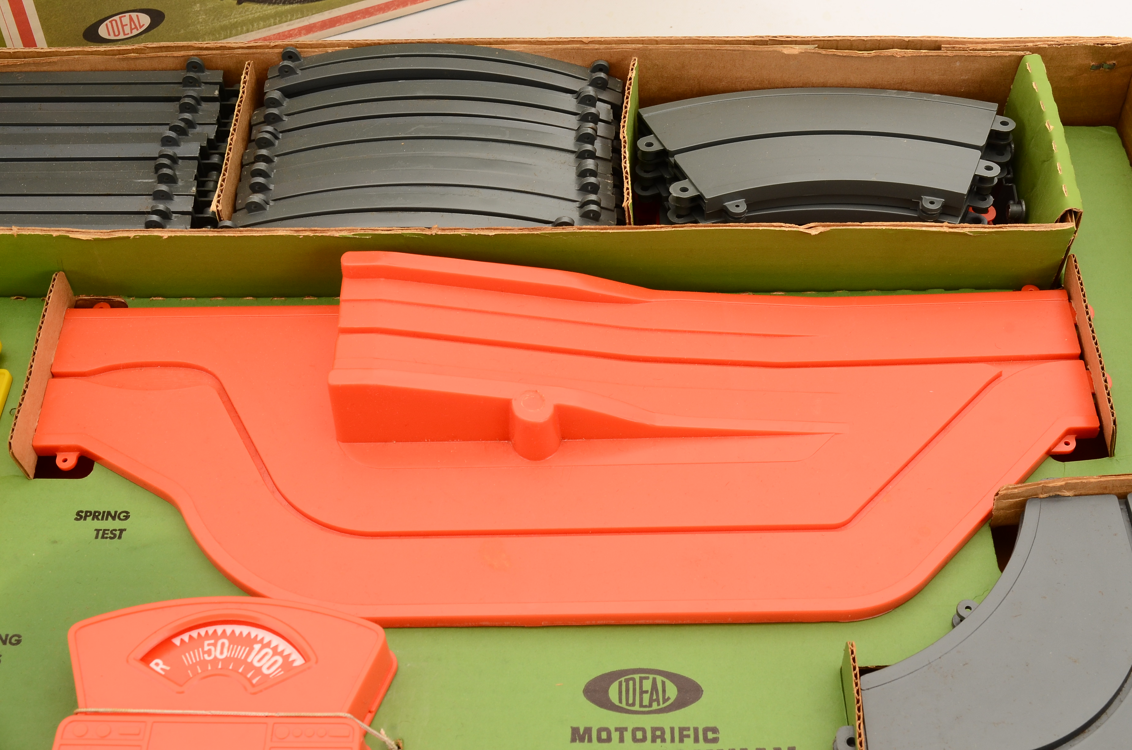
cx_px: 566
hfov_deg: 41.2
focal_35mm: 48
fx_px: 1506
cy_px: 375
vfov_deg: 28.0
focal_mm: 32
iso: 250
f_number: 11
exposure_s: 1/80
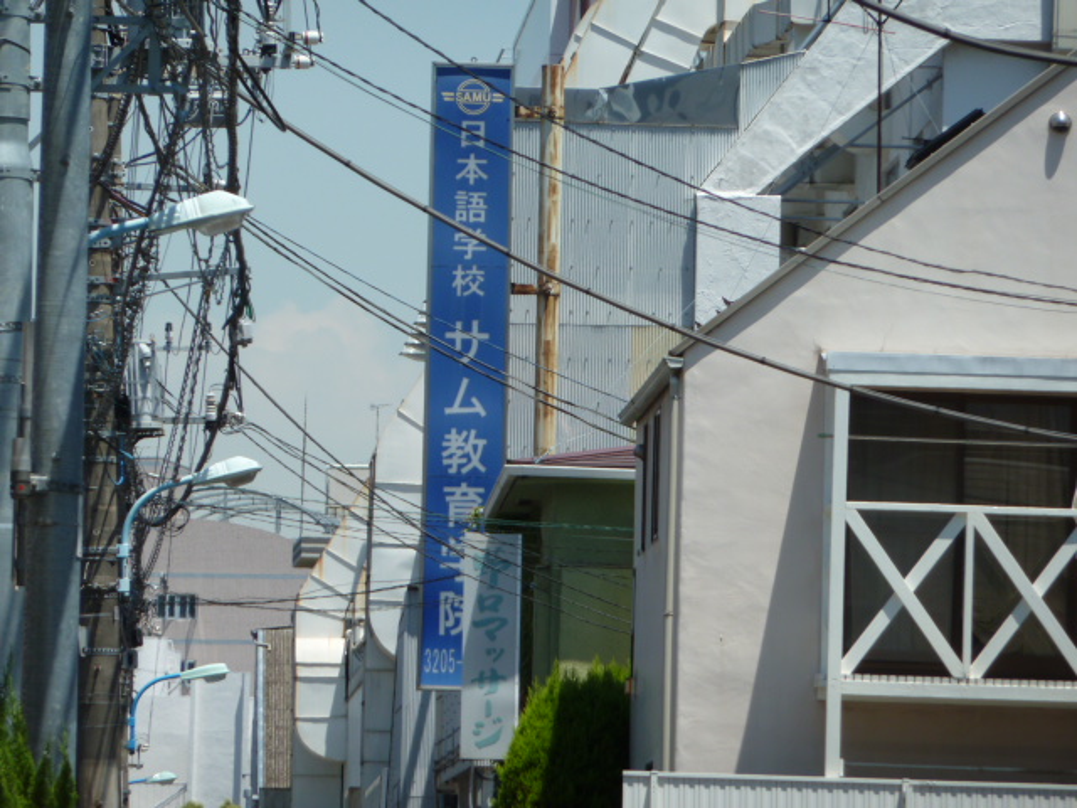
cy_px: 404
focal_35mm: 278
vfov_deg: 5.3
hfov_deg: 7.1
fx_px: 8649
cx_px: 538
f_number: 4.8
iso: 80
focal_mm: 45.7
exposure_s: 1/400
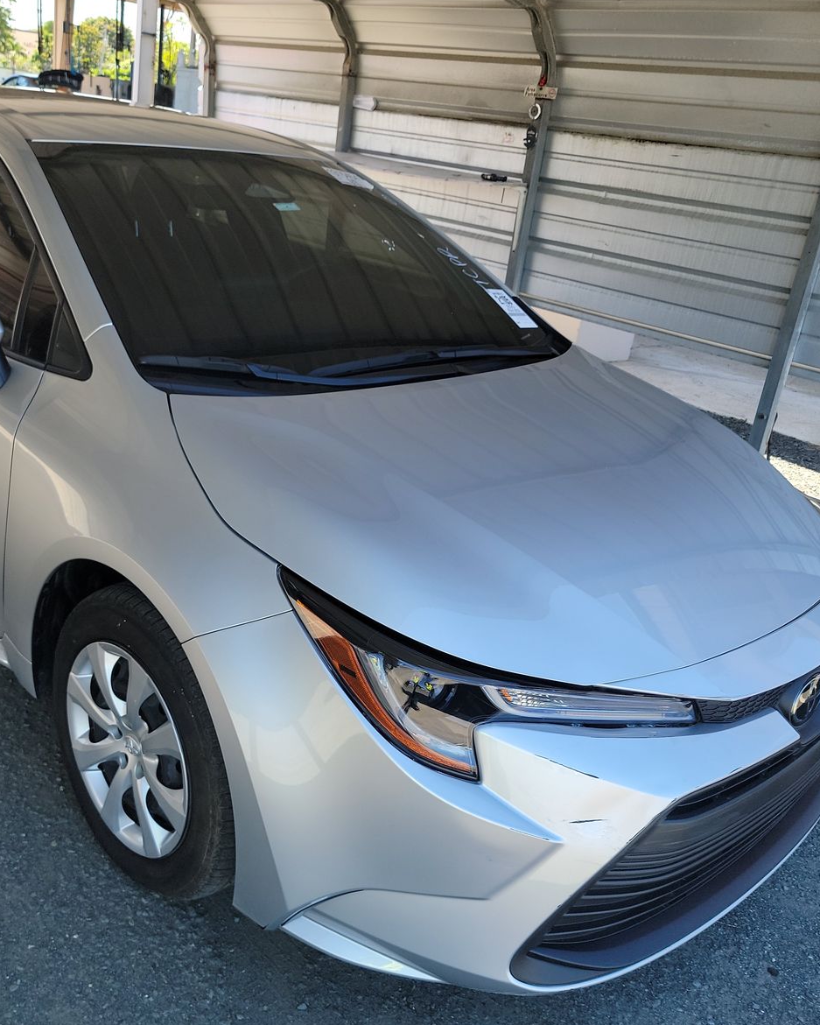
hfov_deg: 45.5
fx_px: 971
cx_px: 318
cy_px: 518
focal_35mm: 32
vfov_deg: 55.7
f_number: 1.8
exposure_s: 1/138
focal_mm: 6.7
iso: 50
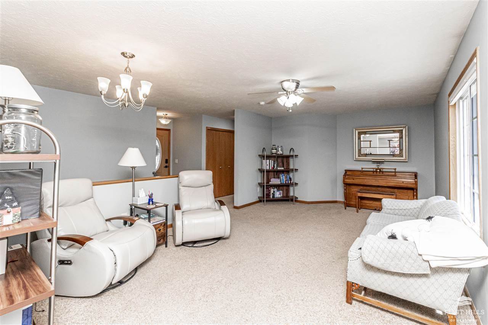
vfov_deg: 77.3
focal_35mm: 15
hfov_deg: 100.4
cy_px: 162
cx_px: 244
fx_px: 203
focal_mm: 10
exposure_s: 1/60
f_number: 14
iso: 1250
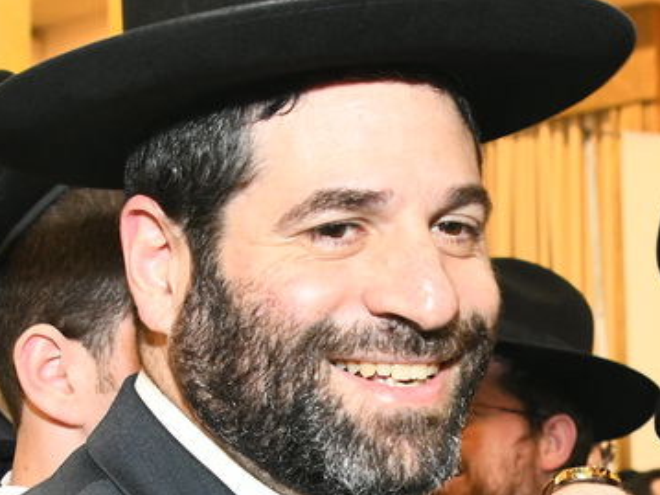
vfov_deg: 13.7
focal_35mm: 105
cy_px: 604
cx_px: 631
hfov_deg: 18.3
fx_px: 2001
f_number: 5.6
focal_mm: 28
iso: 2000
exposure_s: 1/125
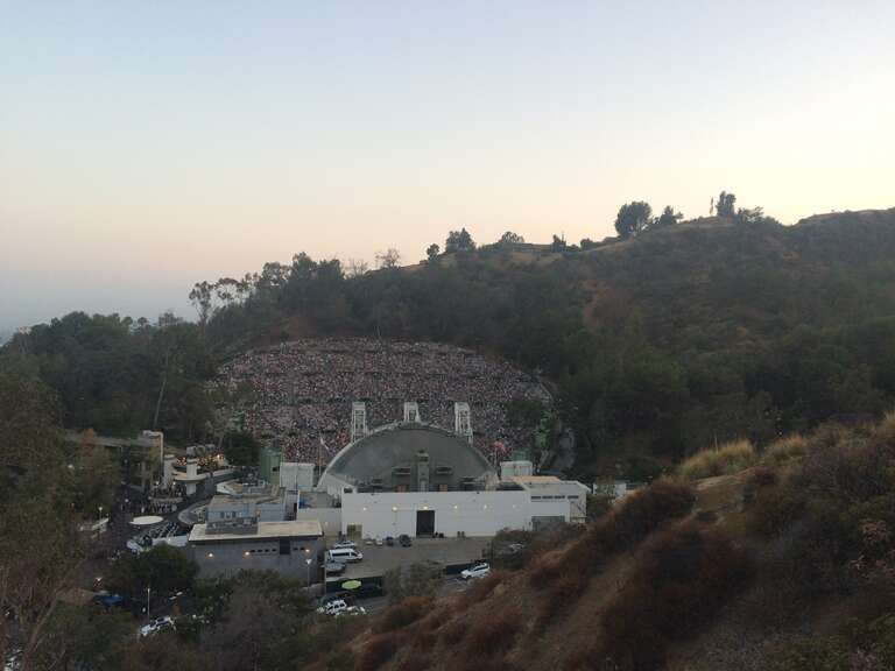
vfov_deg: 48.2
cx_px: 448
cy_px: 336
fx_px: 750
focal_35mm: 29
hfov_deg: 61.7
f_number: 2.2
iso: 64
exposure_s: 1/120
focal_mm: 4.15
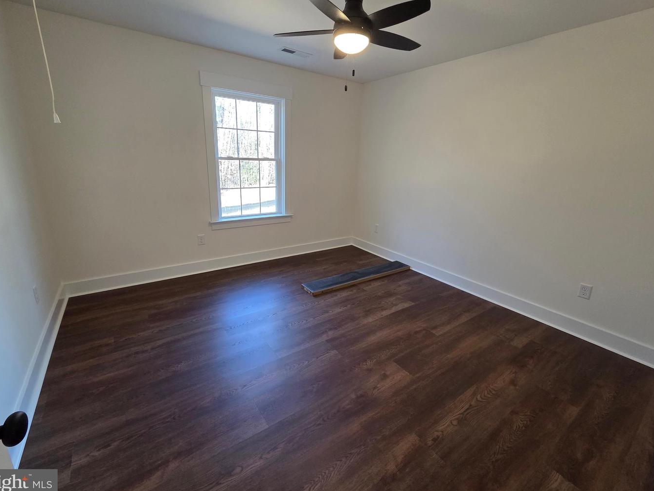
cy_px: 233
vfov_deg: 85.6
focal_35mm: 14
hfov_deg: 102.1
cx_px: 324
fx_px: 265
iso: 200
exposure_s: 1/60
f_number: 2.2
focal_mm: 2.2
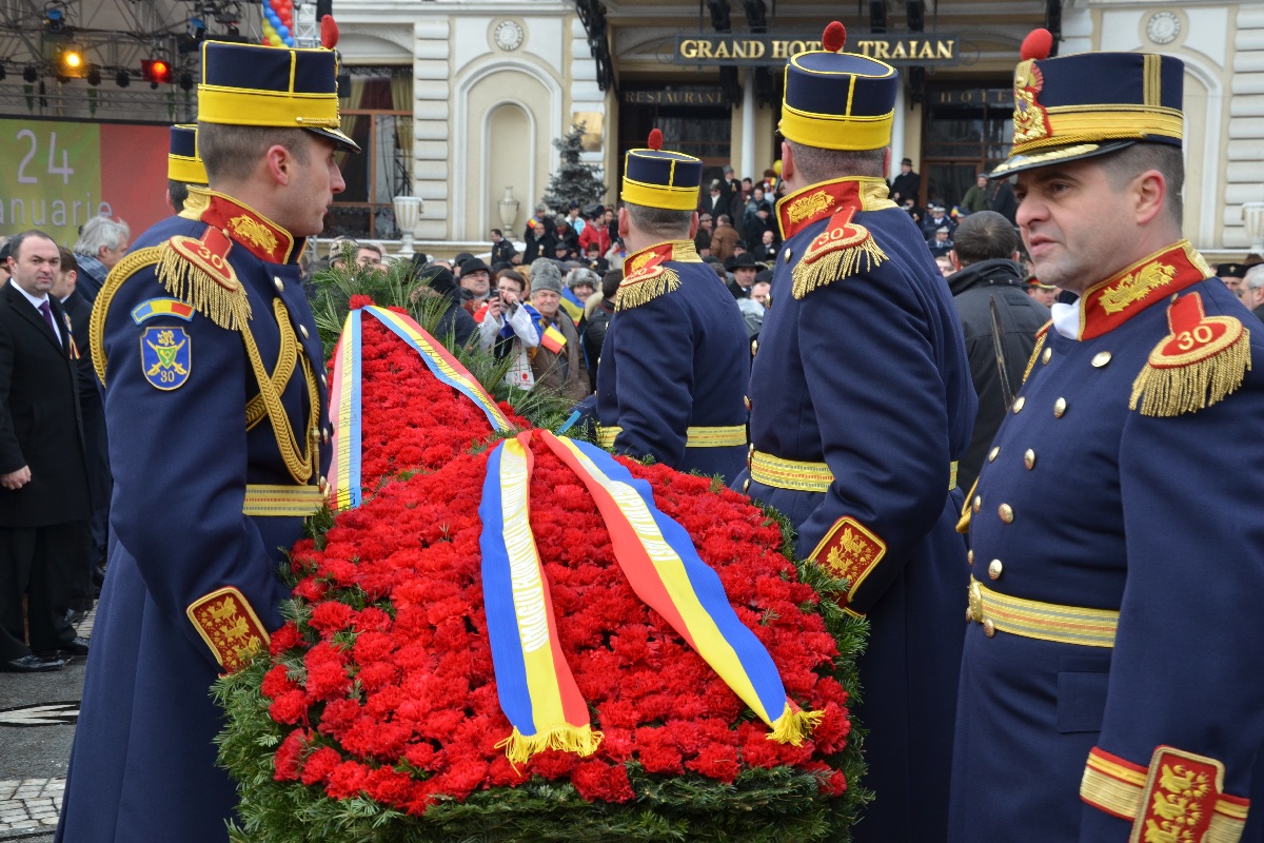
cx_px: 632
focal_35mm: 57
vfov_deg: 23.8
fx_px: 2001
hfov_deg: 35.1
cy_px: 422
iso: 320
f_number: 8
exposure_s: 1/250
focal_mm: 38
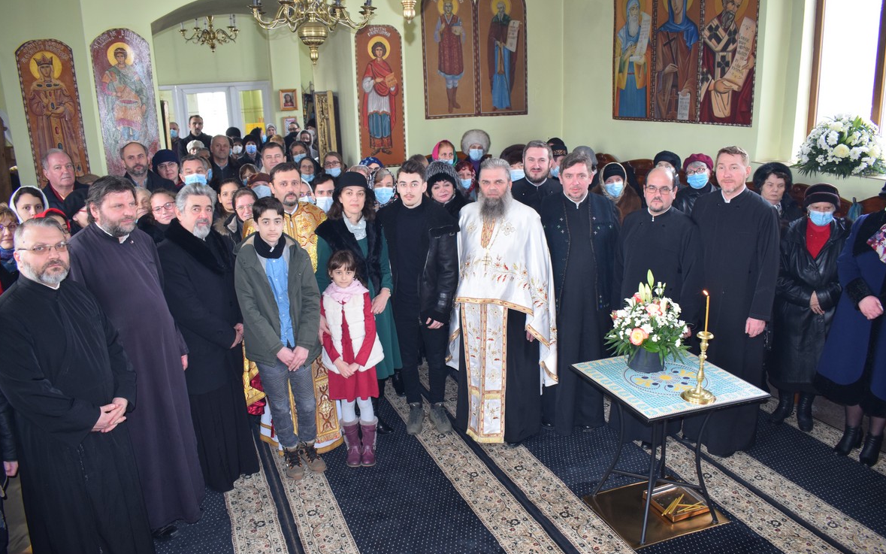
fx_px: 676
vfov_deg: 44.5
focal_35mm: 28
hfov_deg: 66.5
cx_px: 440
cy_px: 286
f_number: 4.5
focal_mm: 18
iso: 800
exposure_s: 1/80
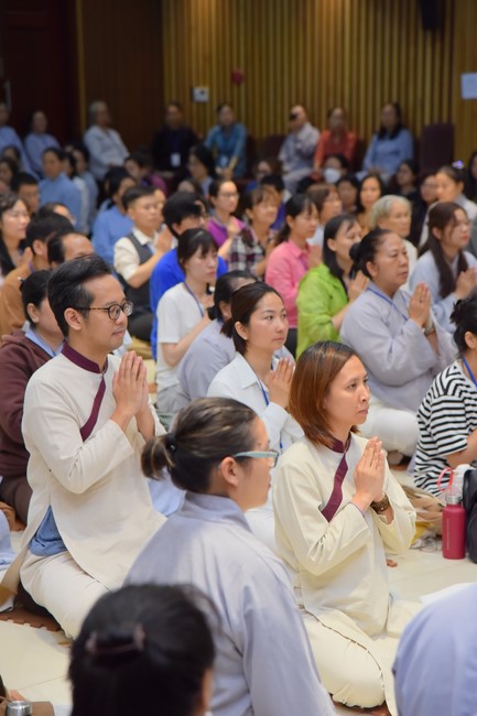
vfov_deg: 18.6
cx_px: 238
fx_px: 2187
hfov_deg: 12.4
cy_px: 358
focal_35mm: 110
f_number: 5.6
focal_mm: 110
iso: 1600
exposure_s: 1/125
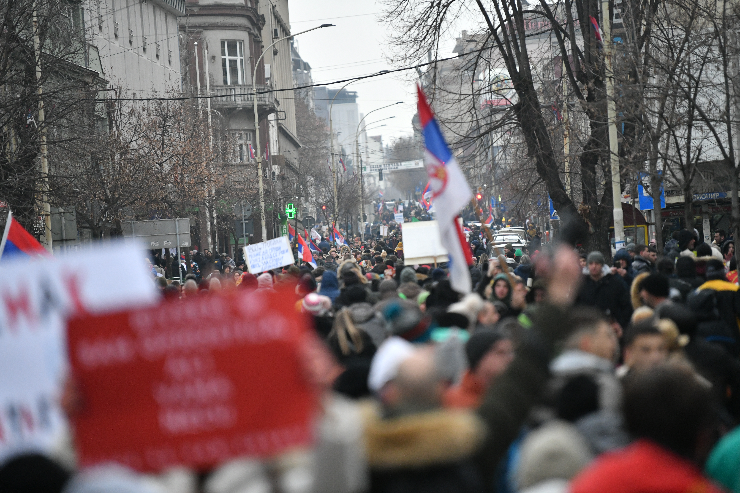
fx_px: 4111
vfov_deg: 6.9
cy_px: 246
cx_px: 370
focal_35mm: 200
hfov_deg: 10.3
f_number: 2.8
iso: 3200
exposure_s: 1/2500
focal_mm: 200
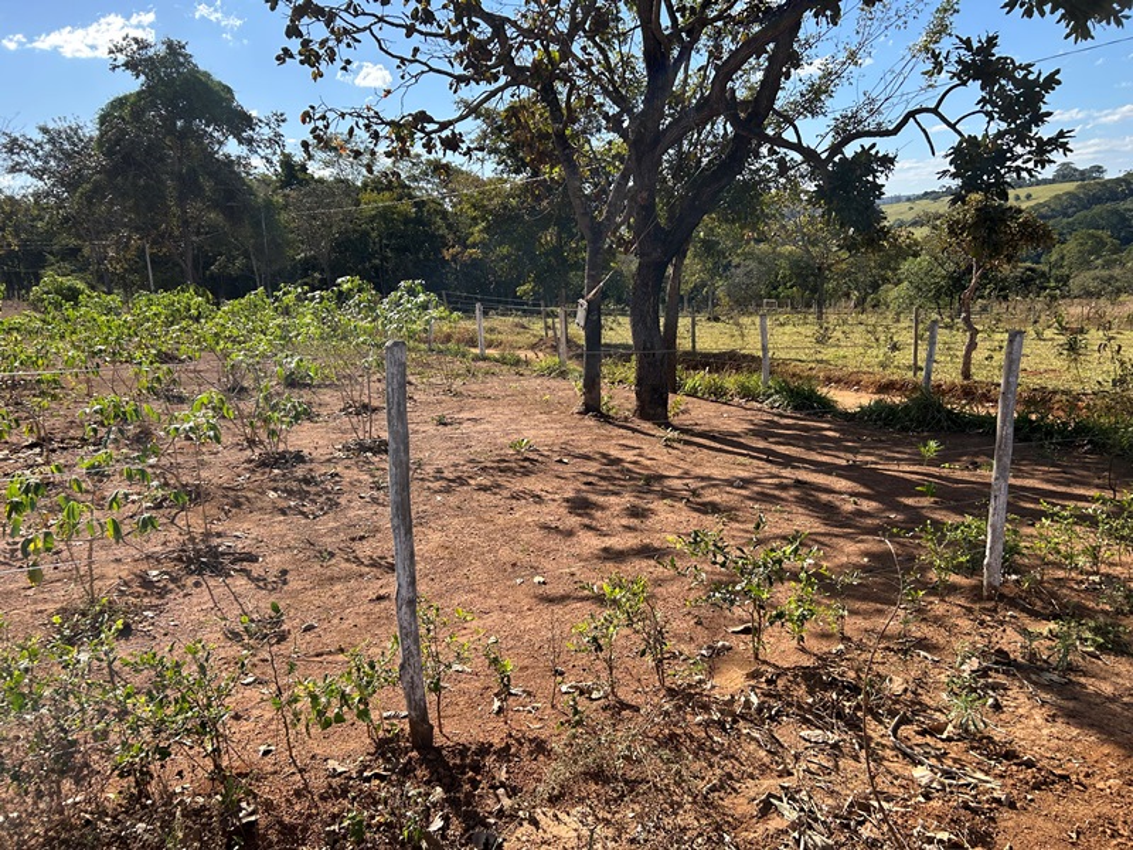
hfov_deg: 67.3
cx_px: 566
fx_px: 851
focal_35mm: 26
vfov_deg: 53.1
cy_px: 425
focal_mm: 5.7
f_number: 1.5
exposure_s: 1/1972
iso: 50
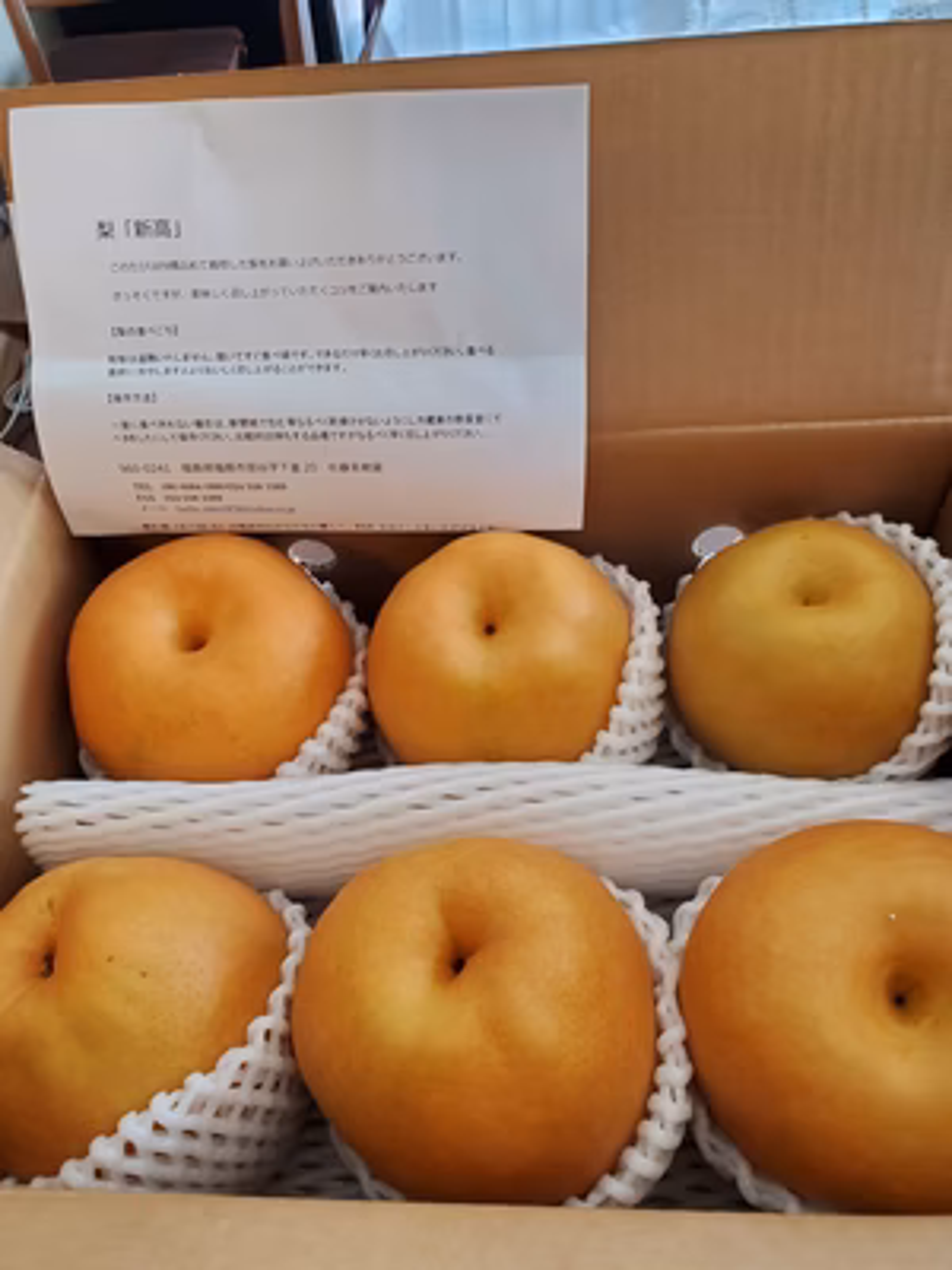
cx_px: 476
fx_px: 953
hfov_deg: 53.1
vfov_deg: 67.3
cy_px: 635
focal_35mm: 26
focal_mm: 4.3
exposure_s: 1/100
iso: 320
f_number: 2.4
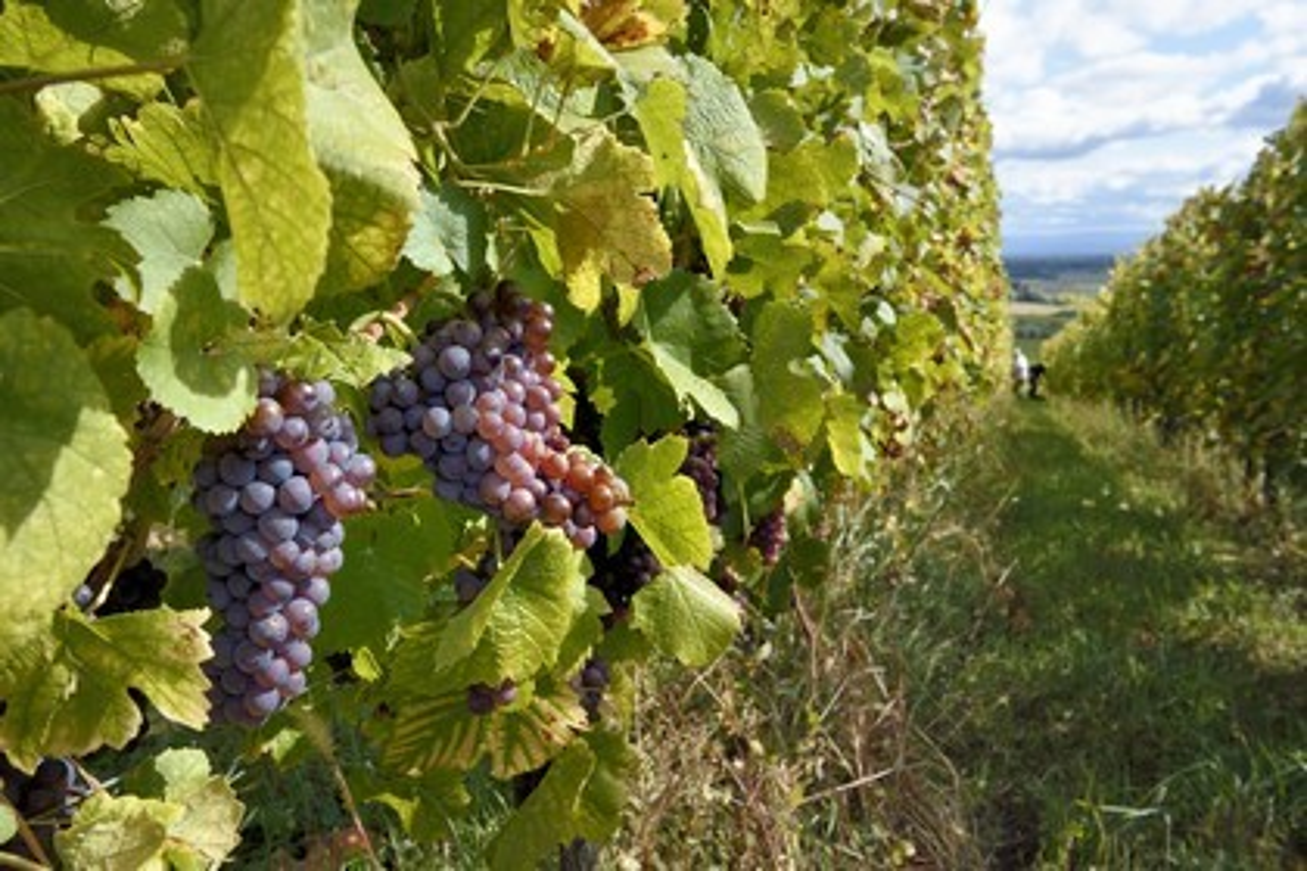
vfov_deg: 35.1
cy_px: 436
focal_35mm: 38
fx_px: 1380
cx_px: 654
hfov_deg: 50.7
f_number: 14
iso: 200
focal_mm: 38
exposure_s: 1/100
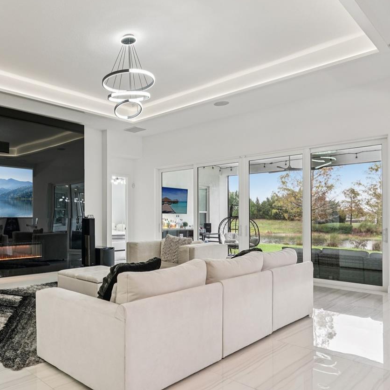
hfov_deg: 55.4
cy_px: 206
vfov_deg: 60.9
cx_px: 64
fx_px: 331
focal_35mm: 26
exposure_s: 1/10
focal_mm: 16
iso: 400
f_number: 8
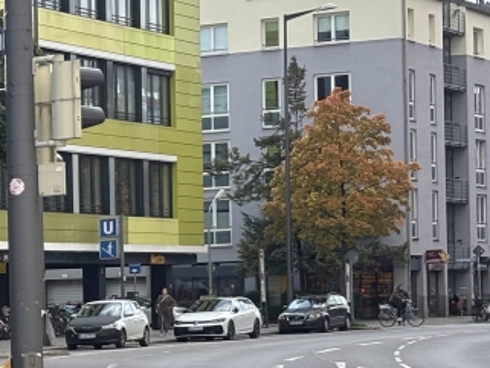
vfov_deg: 8.9
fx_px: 2351
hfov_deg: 11.4
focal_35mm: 166
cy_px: 321
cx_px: -249
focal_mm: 5.96
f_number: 1.6
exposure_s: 1/654
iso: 32
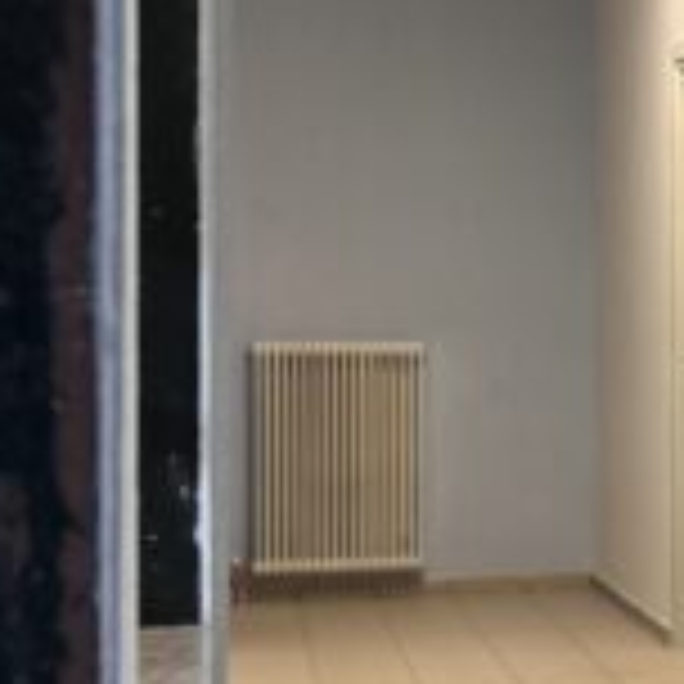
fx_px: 2370
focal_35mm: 106
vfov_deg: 16.4
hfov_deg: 14.3
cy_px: 371
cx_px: 1264
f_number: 1.5
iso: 80
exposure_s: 1/50
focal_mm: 5.7
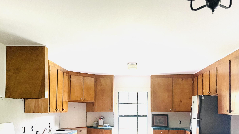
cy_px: 106
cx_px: 130
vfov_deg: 33.7
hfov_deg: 57.9
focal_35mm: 34
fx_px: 215
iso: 400
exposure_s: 1/60
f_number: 1.6
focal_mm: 5.1
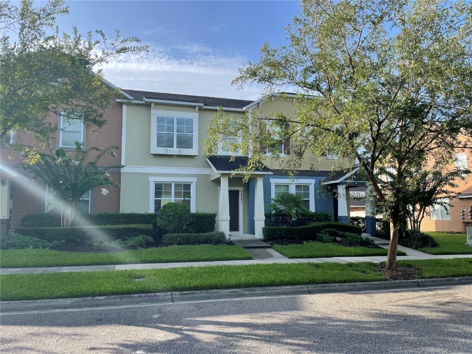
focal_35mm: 26
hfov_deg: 67.3
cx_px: 236
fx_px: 355
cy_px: 177
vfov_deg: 53.1
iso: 32
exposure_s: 1/1171
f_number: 1.6
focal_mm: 4.2
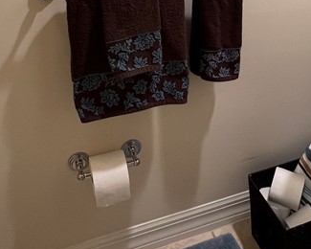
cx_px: 183
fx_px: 368
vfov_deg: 34.5
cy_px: 10
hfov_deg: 45.6
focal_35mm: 40
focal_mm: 1.57
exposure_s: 1/60
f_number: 1.8
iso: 250
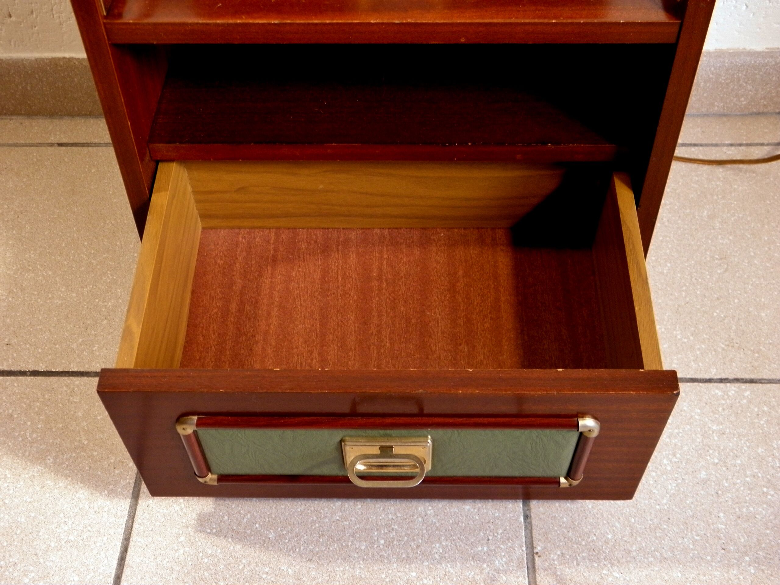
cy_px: 292
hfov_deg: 45.8
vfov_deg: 35.1
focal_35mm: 41
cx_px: 390
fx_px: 924
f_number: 3.8
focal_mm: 7.5
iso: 200
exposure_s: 1/10
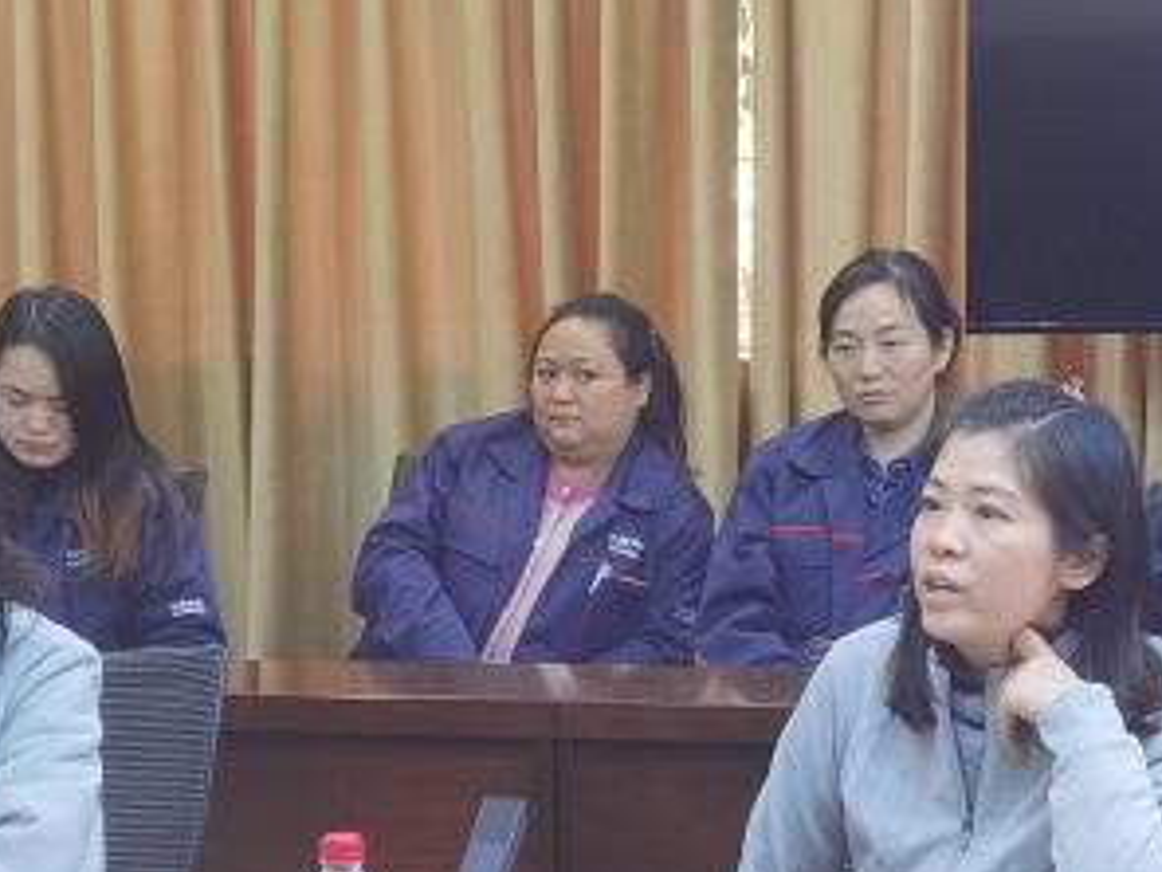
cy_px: 658
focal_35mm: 115
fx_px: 3860
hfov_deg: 17.1
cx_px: 683
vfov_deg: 12.8
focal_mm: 6.71
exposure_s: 1/50
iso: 200
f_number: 1.9
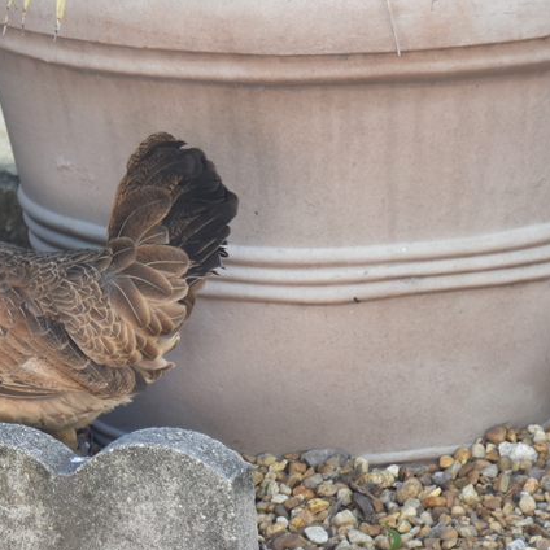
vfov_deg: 4.0
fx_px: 7837
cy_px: 302
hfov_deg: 4.0
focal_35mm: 436
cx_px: -47
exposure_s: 1/400
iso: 1250
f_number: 5.6
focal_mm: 170
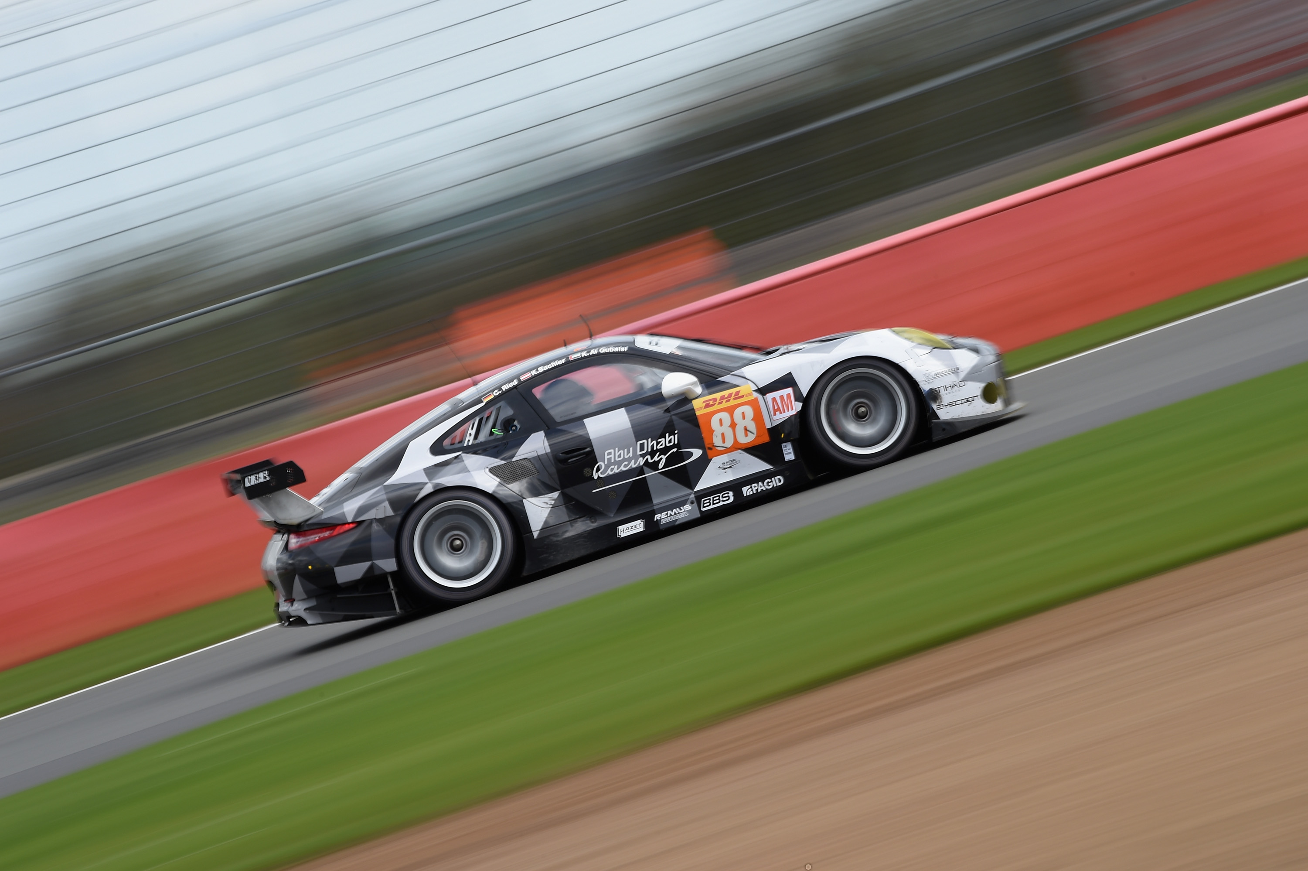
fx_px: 7263
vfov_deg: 6.9
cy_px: 436
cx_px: 654
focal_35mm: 200
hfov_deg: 10.3
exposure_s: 1/30
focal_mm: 200
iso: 100
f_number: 16
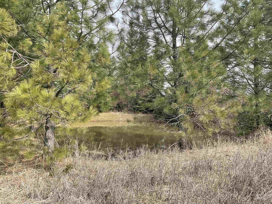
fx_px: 228
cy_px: 102
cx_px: 136
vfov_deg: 48.2
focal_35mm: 29
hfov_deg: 61.7
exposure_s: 1/691
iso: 16
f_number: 1.8
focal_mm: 3
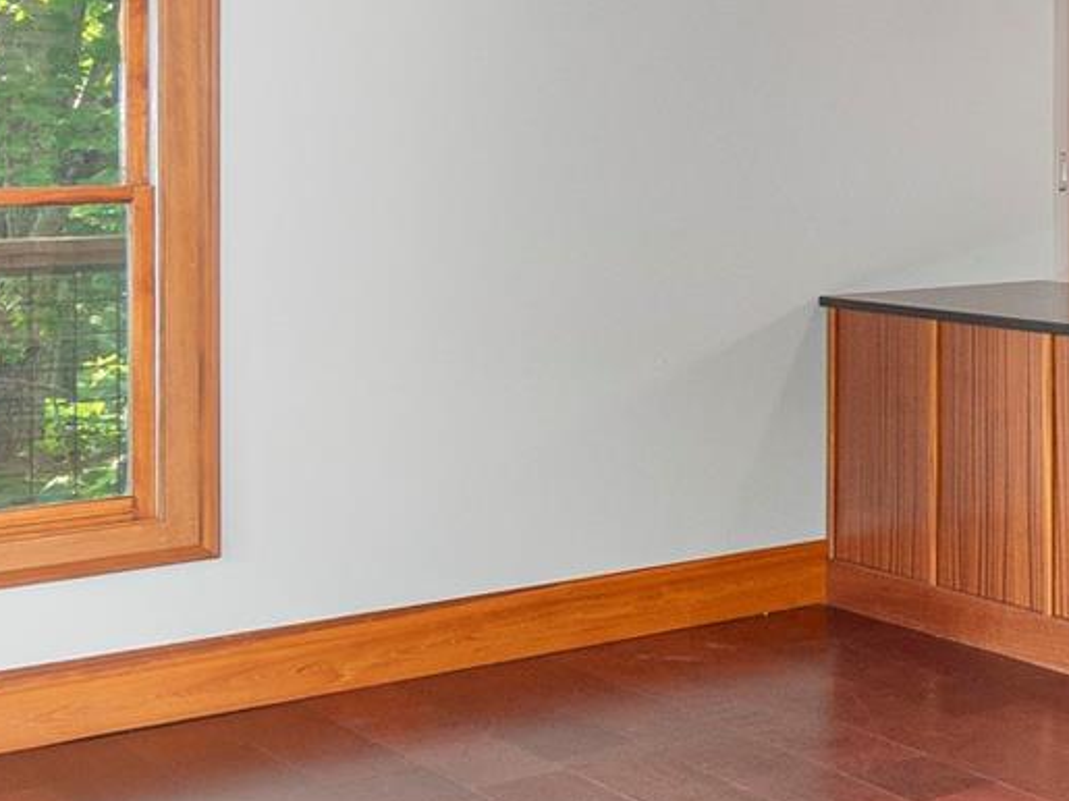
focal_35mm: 65
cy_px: 154
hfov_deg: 21.3
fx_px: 2007
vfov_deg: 22.3
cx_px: 1866
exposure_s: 1/40
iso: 320
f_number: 7.1
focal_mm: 17
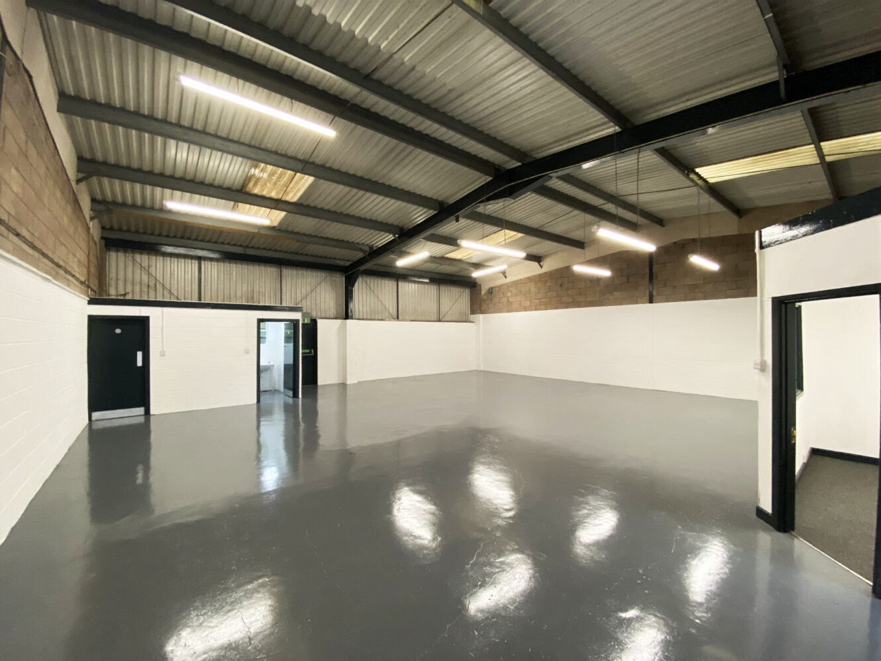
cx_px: 440
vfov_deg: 53.1
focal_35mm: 26
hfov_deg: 67.3
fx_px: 662
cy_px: 330
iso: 32
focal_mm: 4.25
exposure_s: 1/2625
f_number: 1.8
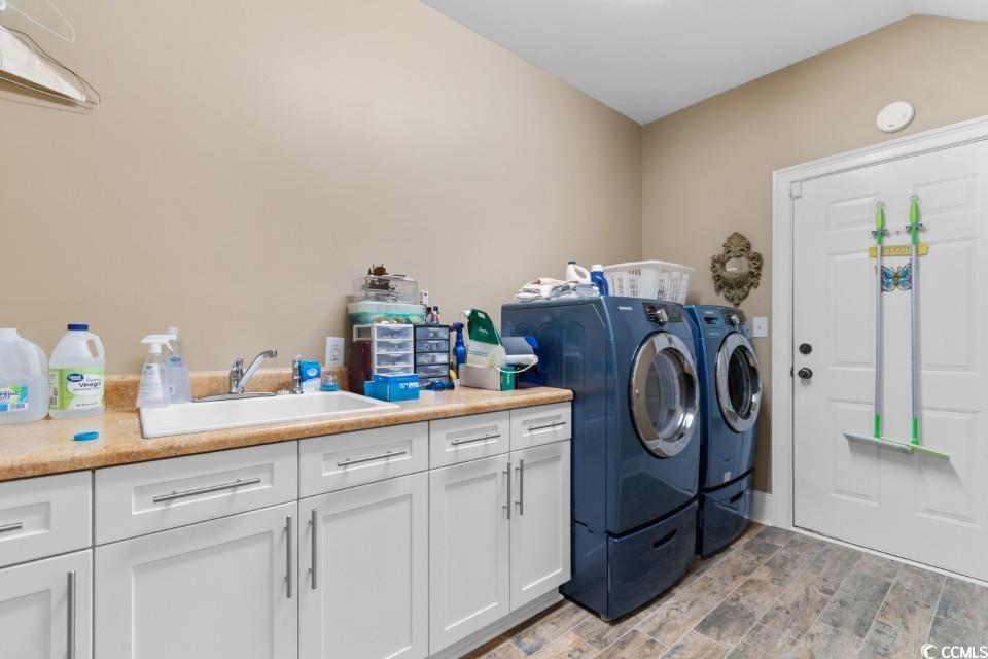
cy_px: 330
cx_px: 494
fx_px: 412
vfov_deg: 77.3
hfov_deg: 100.4
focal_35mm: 15
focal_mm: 10
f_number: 4.5
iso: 100
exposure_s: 1/2
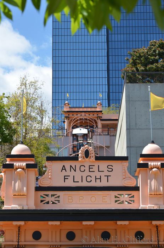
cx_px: 82
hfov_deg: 13.0
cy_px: 124
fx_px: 721
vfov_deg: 19.5
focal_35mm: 105
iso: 100
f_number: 8
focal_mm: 70
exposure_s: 1/200
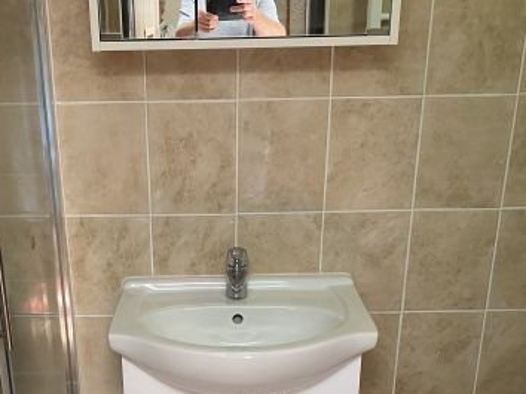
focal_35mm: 50
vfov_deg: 28.2
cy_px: 340
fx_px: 759
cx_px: 202
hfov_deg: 38.0
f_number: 1.8
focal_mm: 4.25
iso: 160
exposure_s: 1/60
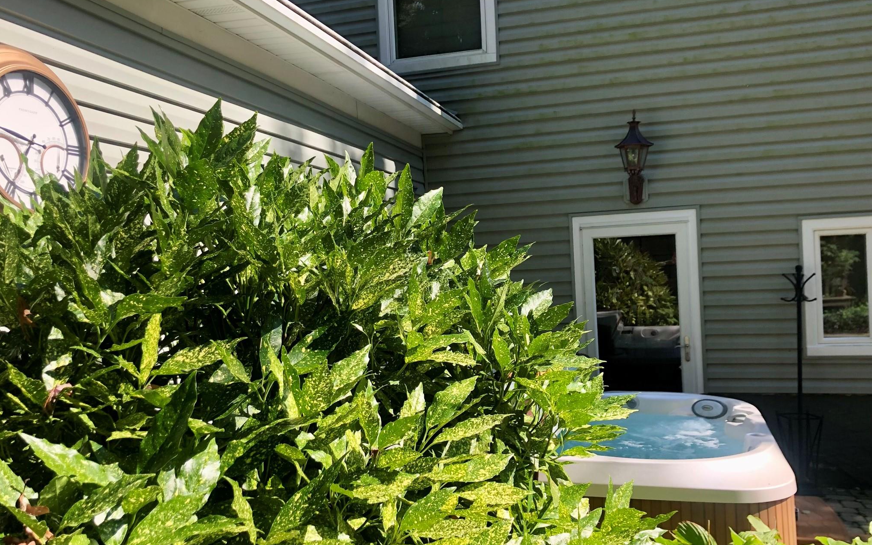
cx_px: 432
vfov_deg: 41.8
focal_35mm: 30
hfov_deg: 62.9
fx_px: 713
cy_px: 277
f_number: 1.8
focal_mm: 4
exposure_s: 1/501
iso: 20
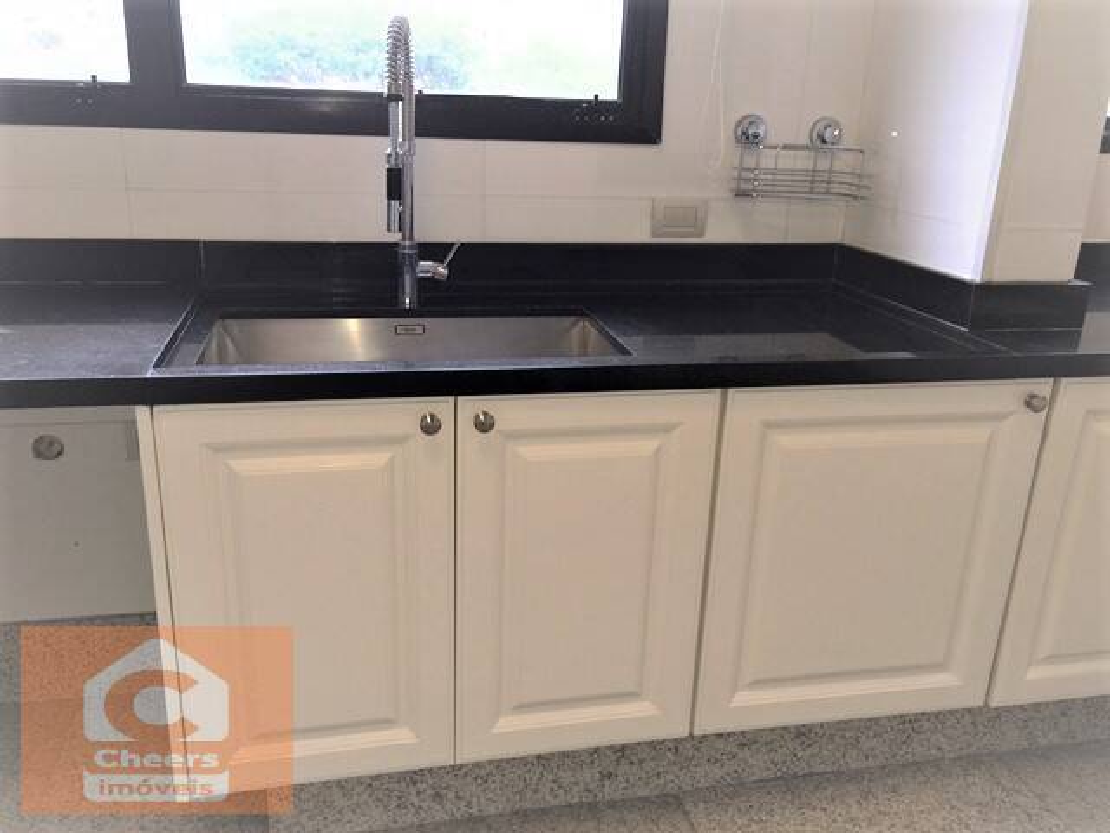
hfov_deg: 61.7
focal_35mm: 29
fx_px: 930
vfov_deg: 48.2
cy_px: 416
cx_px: 555
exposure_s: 1/44
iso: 32
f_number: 2.2
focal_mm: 4.15
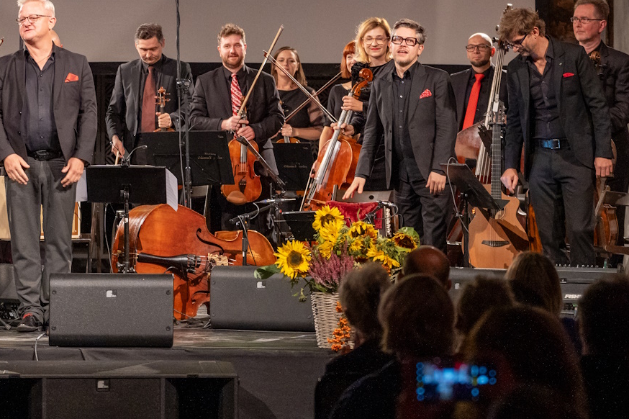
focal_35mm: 191
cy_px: -22
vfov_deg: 7.1
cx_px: 140
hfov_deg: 10.7
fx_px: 3342
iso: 3200
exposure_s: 1/125
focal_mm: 83.6
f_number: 3.5
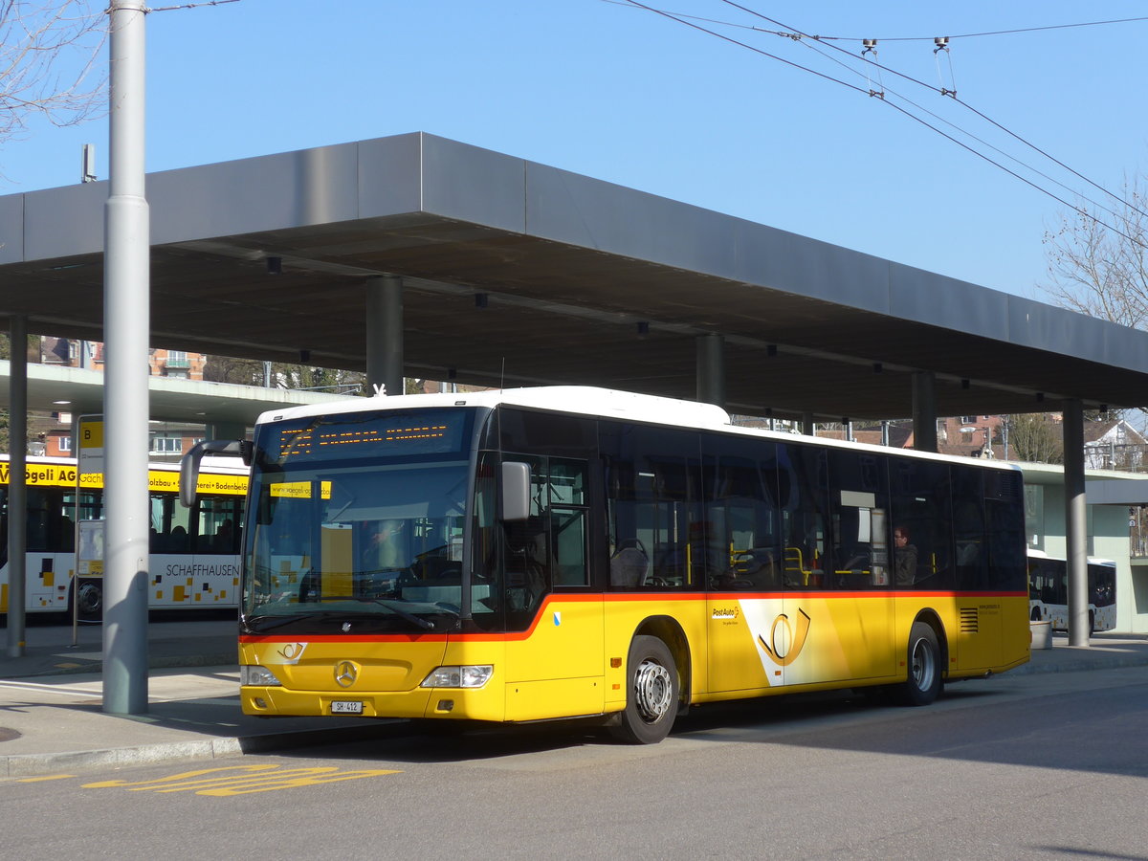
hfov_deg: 31.2
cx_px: 574
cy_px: 430
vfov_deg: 23.7
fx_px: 2056
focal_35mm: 62
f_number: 3.7
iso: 80
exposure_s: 1/800
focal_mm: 12.7
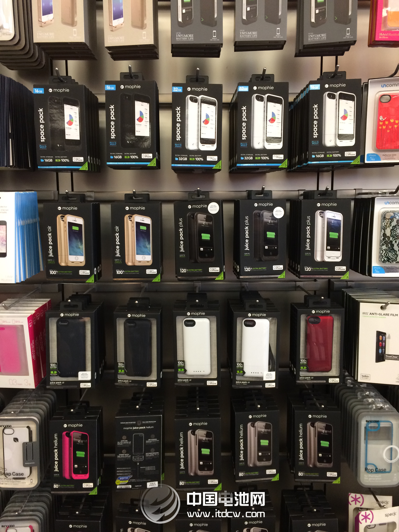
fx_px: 461
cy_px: 266
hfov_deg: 46.8
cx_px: 200
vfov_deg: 60.0
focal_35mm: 30
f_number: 2.2
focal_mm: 4.12
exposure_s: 1/30
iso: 160
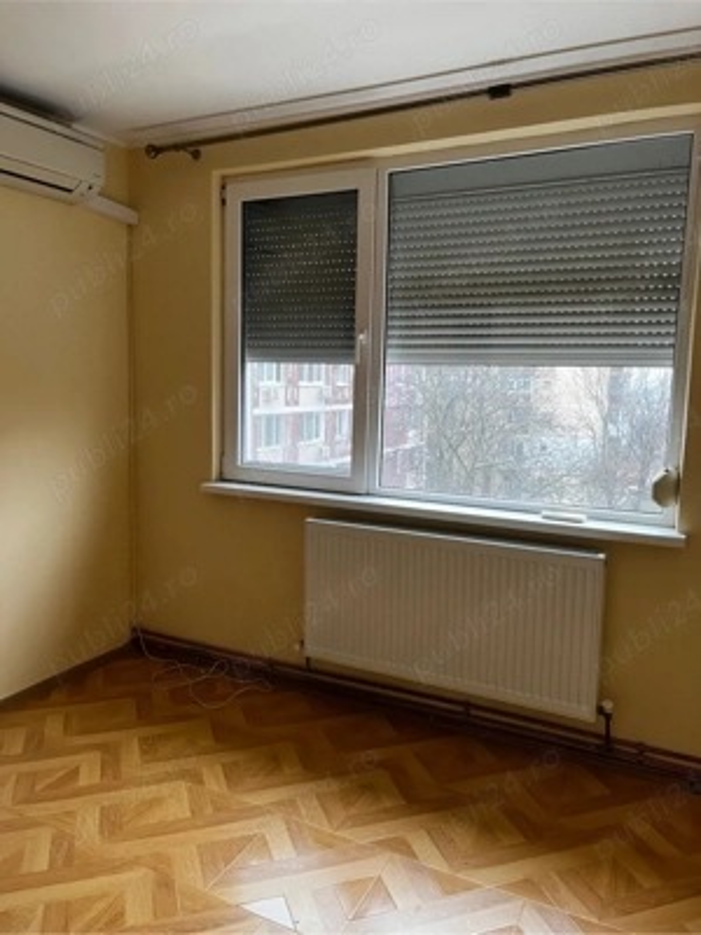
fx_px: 702
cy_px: 468
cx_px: 350
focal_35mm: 26
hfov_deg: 53.1
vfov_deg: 67.3
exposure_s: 1/60
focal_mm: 5.1
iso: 160
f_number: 1.6
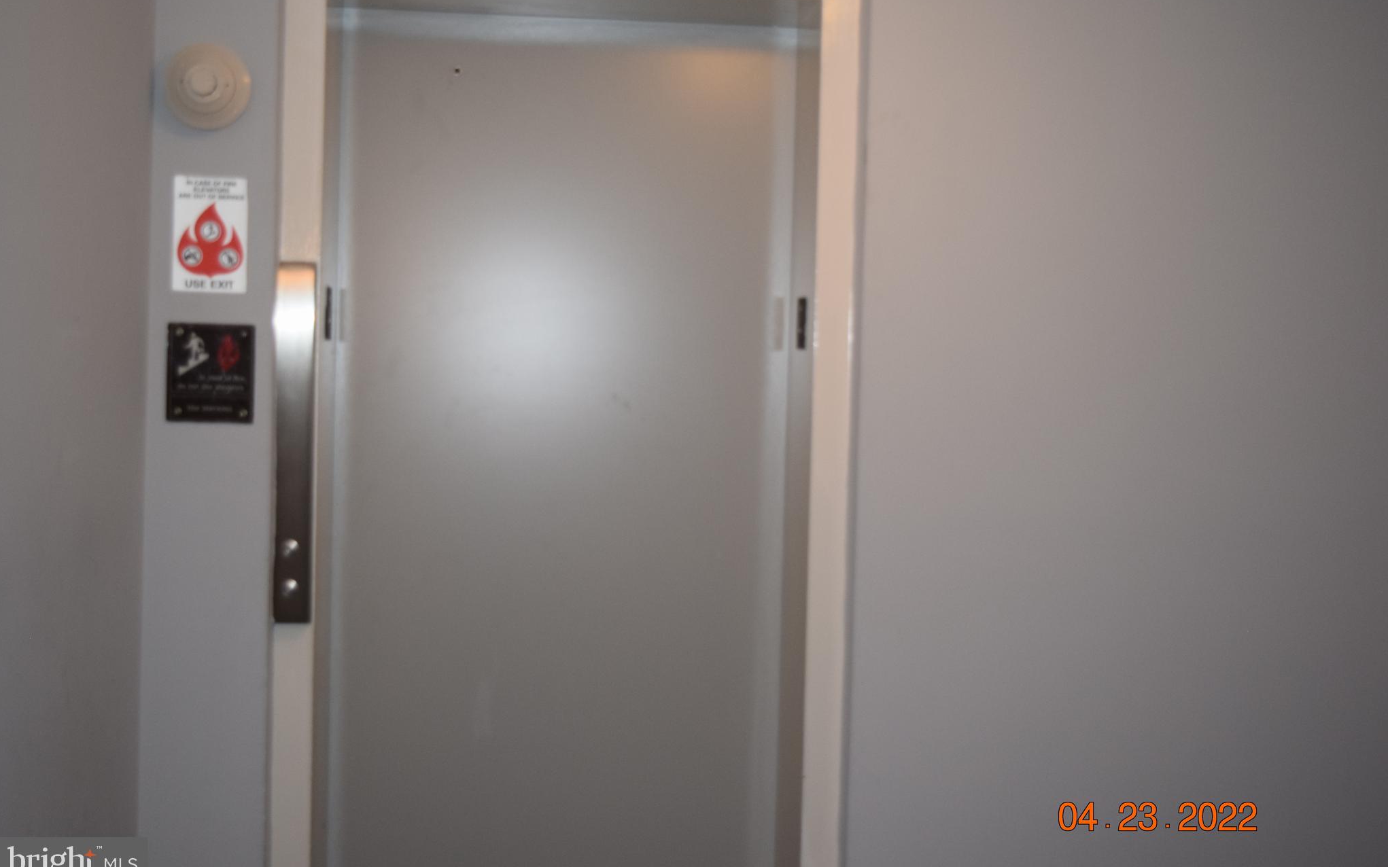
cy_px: 423
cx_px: 693
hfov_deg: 43.5
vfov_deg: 28.0
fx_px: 1740
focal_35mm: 46
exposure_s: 1/60
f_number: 4.2
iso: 900
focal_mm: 30
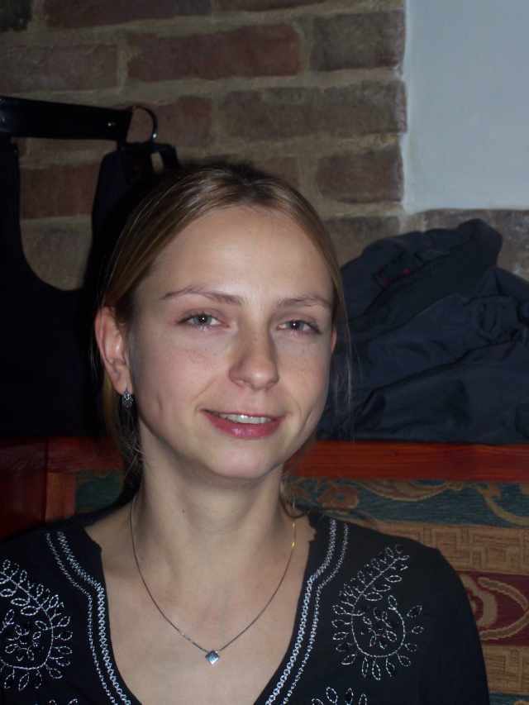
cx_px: 264
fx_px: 1528
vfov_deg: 26.0
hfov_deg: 19.6
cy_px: 352
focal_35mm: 75
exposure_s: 1/80
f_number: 3.2
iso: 80
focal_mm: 12.4
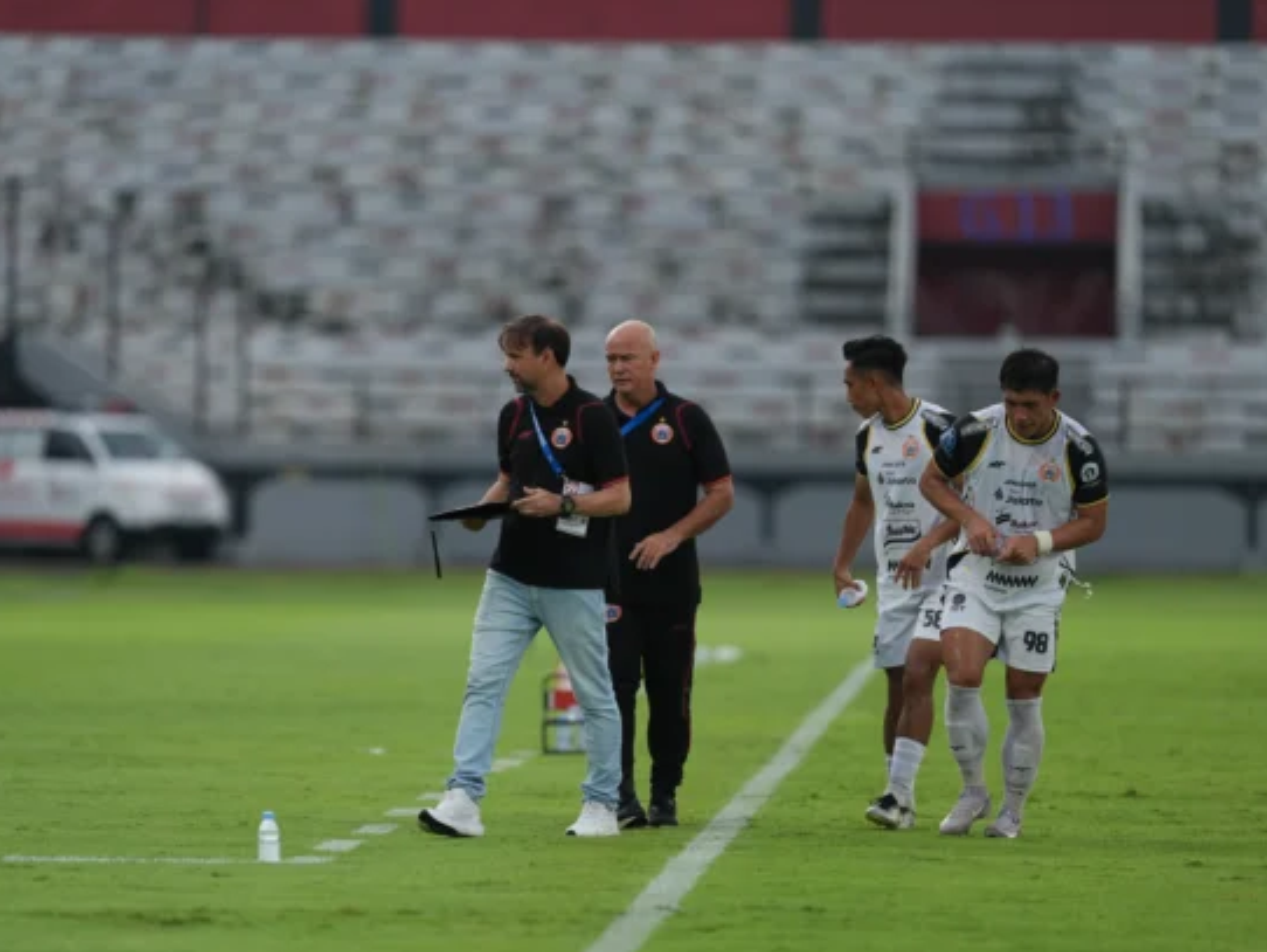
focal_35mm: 327
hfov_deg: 6.1
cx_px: 574
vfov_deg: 4.6
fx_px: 11974
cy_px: 475
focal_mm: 300
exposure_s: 1/1600
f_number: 2.8
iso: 320
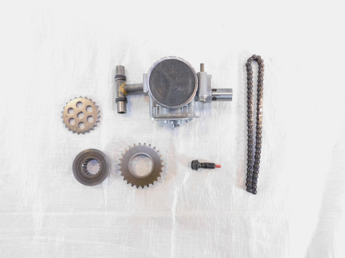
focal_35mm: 23
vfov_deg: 58.9
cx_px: 172
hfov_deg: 73.9
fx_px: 229
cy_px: 129
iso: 280
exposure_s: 1/30
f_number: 3
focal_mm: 4
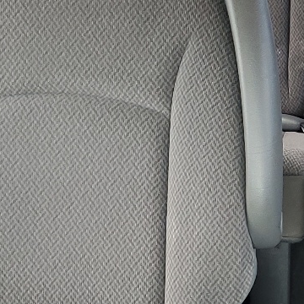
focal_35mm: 102
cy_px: 263
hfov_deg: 15.7
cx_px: 457
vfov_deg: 16.9
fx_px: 1013
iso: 76
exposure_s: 1/60.2
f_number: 1.5
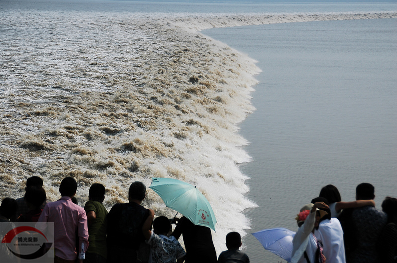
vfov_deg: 12.1
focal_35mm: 112
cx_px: 198
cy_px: 132
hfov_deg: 18.2
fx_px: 1239
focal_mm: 75
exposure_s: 1/2000
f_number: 6.3
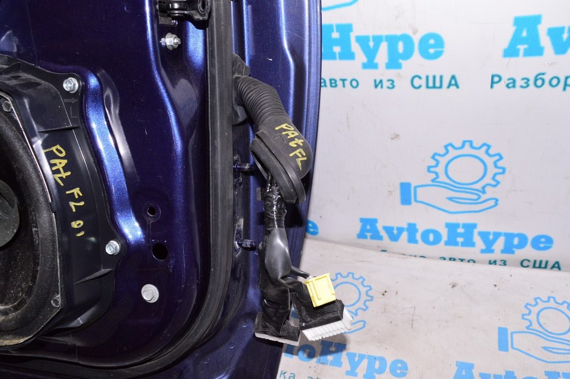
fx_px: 498
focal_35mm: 32
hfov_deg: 59.5
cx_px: 285
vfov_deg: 41.6
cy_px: 190
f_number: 8
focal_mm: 21
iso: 1600
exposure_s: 1/200
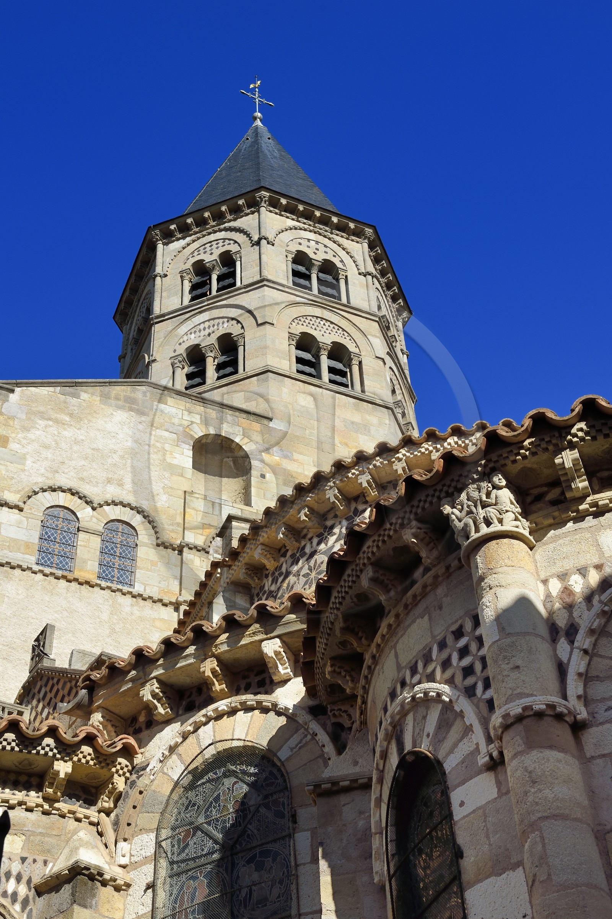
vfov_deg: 39.6
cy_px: 460
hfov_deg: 27.0
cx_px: 306
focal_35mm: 50
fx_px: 1276
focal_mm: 50
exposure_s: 1/250
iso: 200
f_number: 11
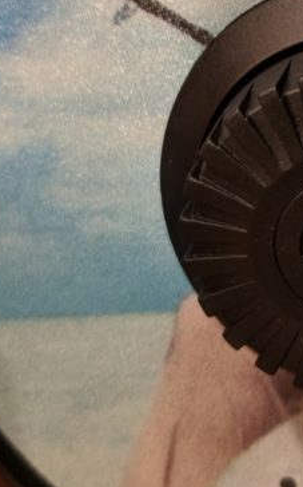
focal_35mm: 95
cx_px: 436
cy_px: 97
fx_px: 1257
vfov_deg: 21.6
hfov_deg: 13.1
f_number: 2
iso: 378
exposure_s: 1/40
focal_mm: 4.67
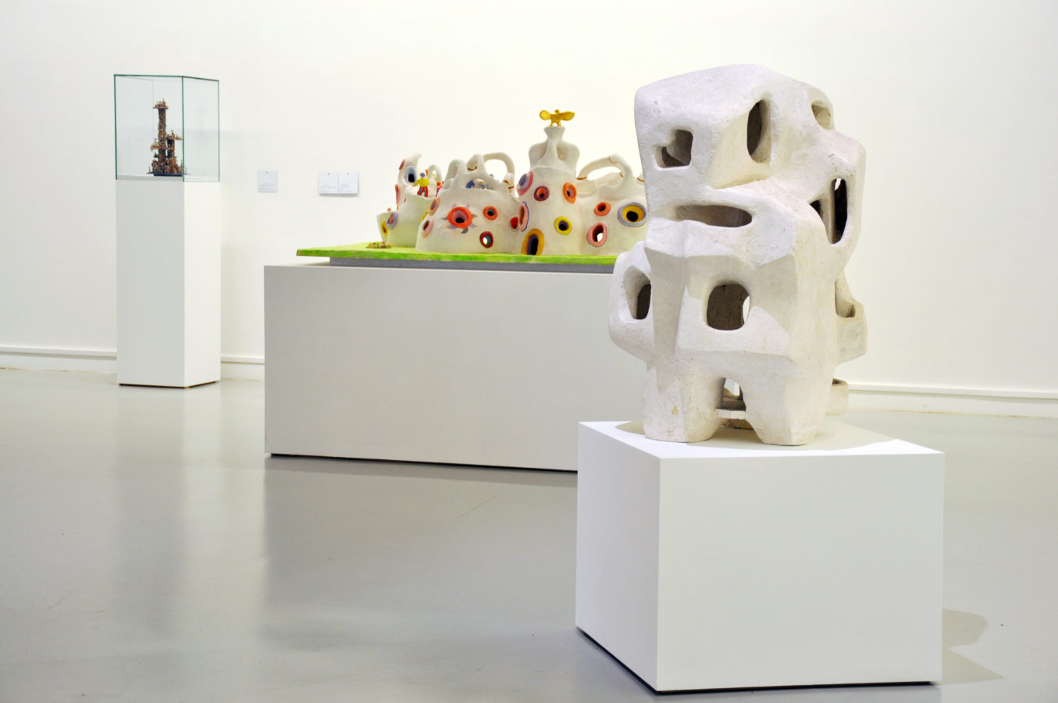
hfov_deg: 29.9
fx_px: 1981
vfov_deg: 20.1
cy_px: 352
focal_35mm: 68
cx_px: 529
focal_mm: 45
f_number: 4.8
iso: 250
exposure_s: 1/25
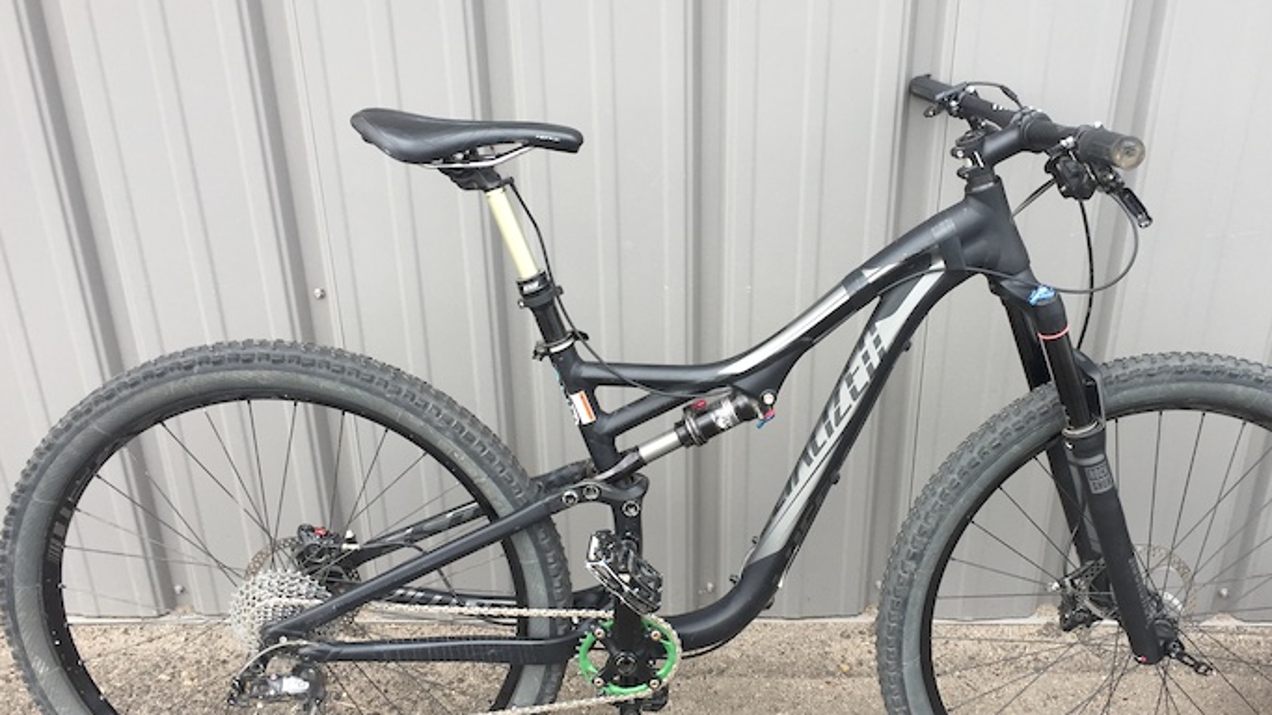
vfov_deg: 32.0
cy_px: 382
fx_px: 1248
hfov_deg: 53.8
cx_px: 728
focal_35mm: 37
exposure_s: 1/120
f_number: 2.2
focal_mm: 4.15
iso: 40
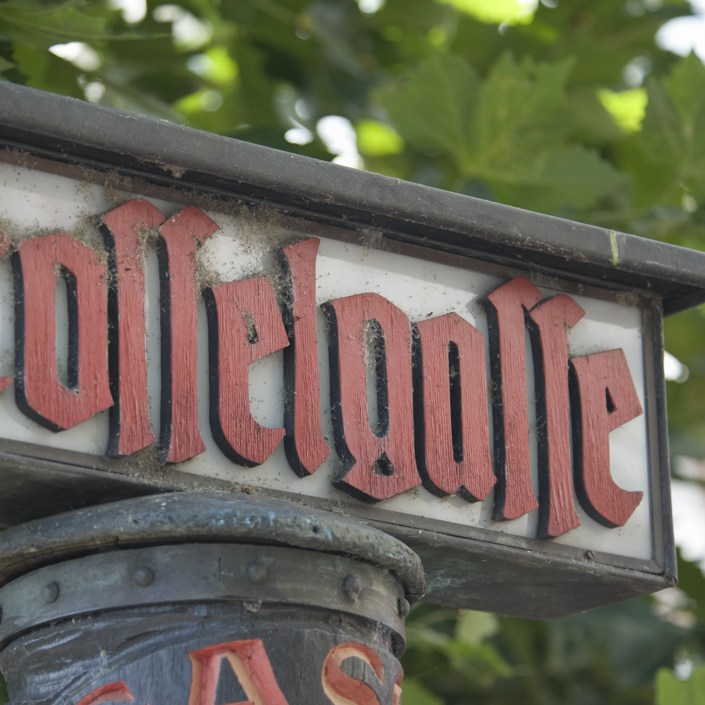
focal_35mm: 167
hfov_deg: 10.5
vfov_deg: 10.5
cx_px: 236
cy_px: 351
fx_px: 3848
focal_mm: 130
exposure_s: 1/250
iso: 200
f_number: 5
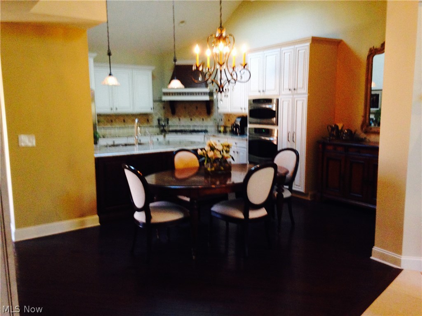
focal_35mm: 33
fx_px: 402
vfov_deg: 42.9
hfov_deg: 55.4
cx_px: 211
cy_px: 158
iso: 250
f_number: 2.4
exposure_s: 1/20
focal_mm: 4.12
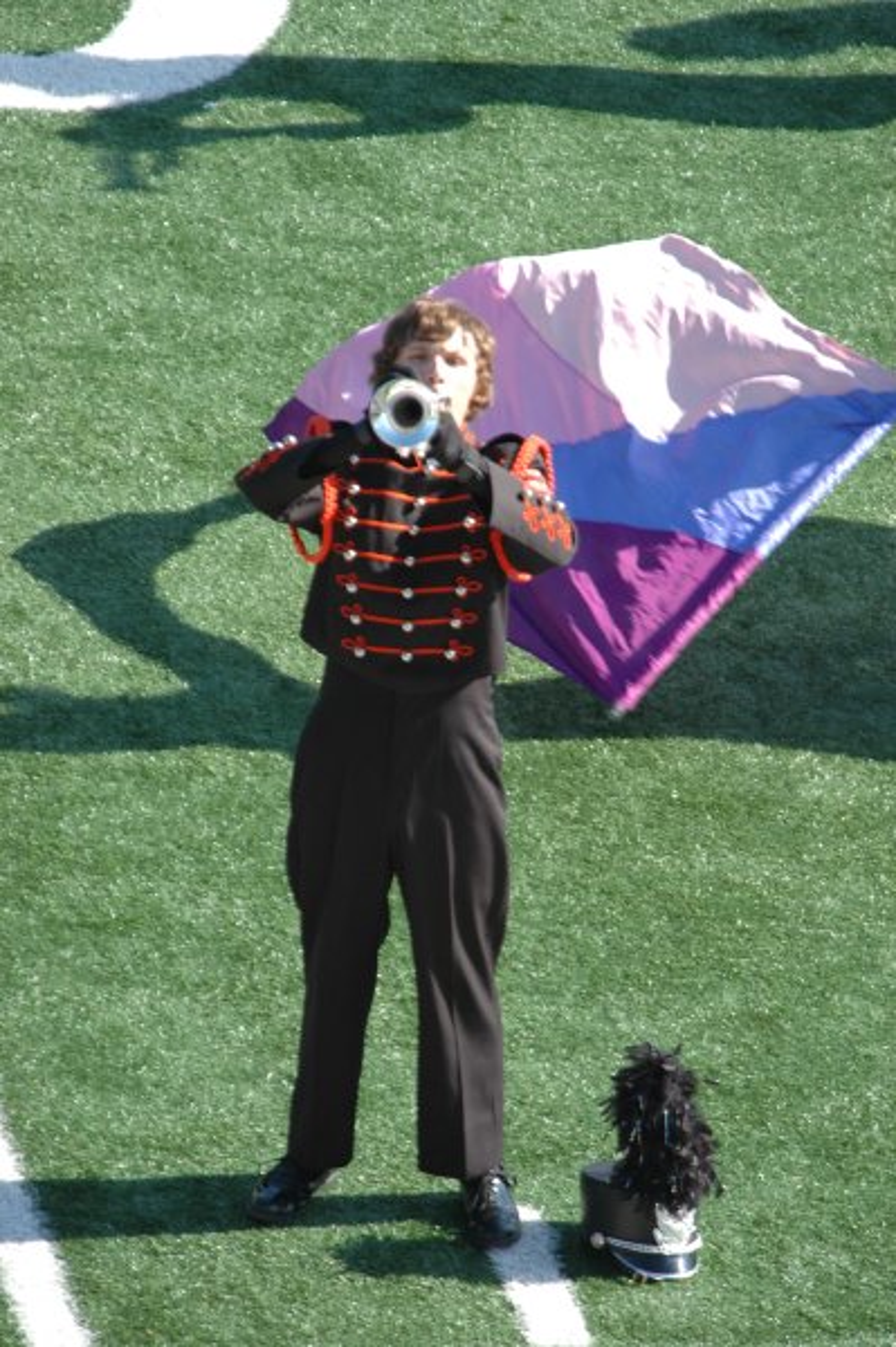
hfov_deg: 2.3
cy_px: 674
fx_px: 22437
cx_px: 448
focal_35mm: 600
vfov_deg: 3.4
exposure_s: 1/320
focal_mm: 400
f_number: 5.6
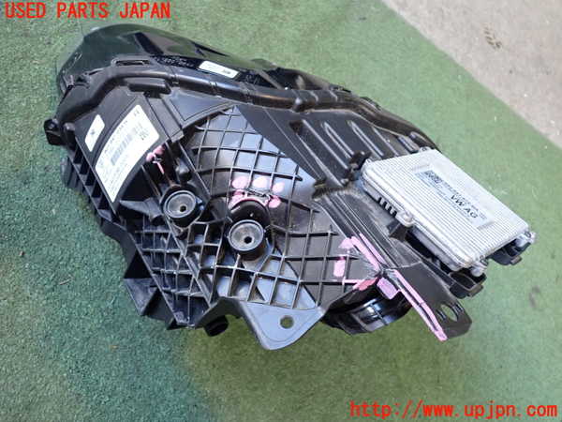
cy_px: 211
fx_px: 487
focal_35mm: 30
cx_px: 281
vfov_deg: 46.8
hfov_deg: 60.0
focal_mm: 5.4
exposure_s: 1/30
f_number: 2.3
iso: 200
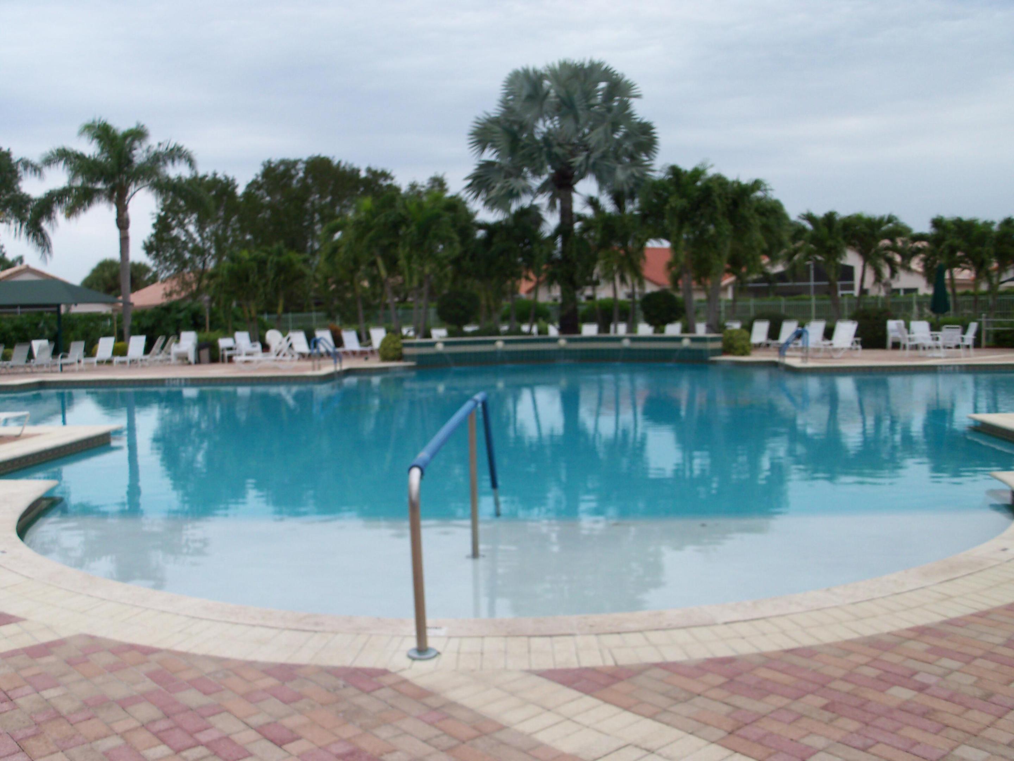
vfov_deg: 40.7
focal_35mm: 35
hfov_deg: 52.6
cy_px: 380
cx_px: 507
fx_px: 1025
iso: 64
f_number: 3
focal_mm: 6.3
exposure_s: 1/400
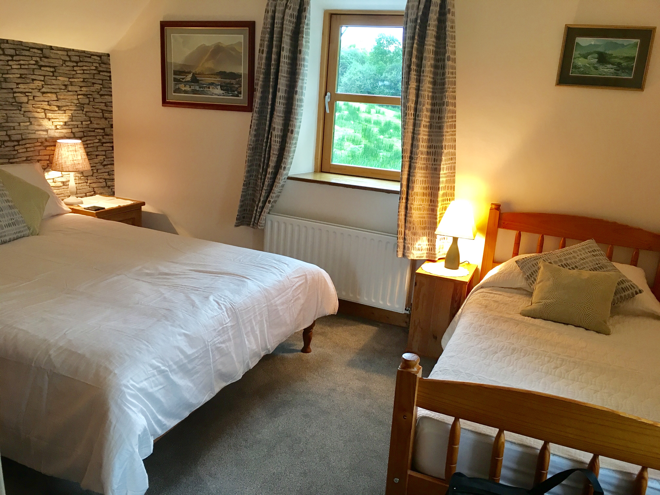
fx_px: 553
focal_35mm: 29
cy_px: 248
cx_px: 330
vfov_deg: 48.2
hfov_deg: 61.7
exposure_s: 1/33
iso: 100
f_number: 2.2
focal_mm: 4.15
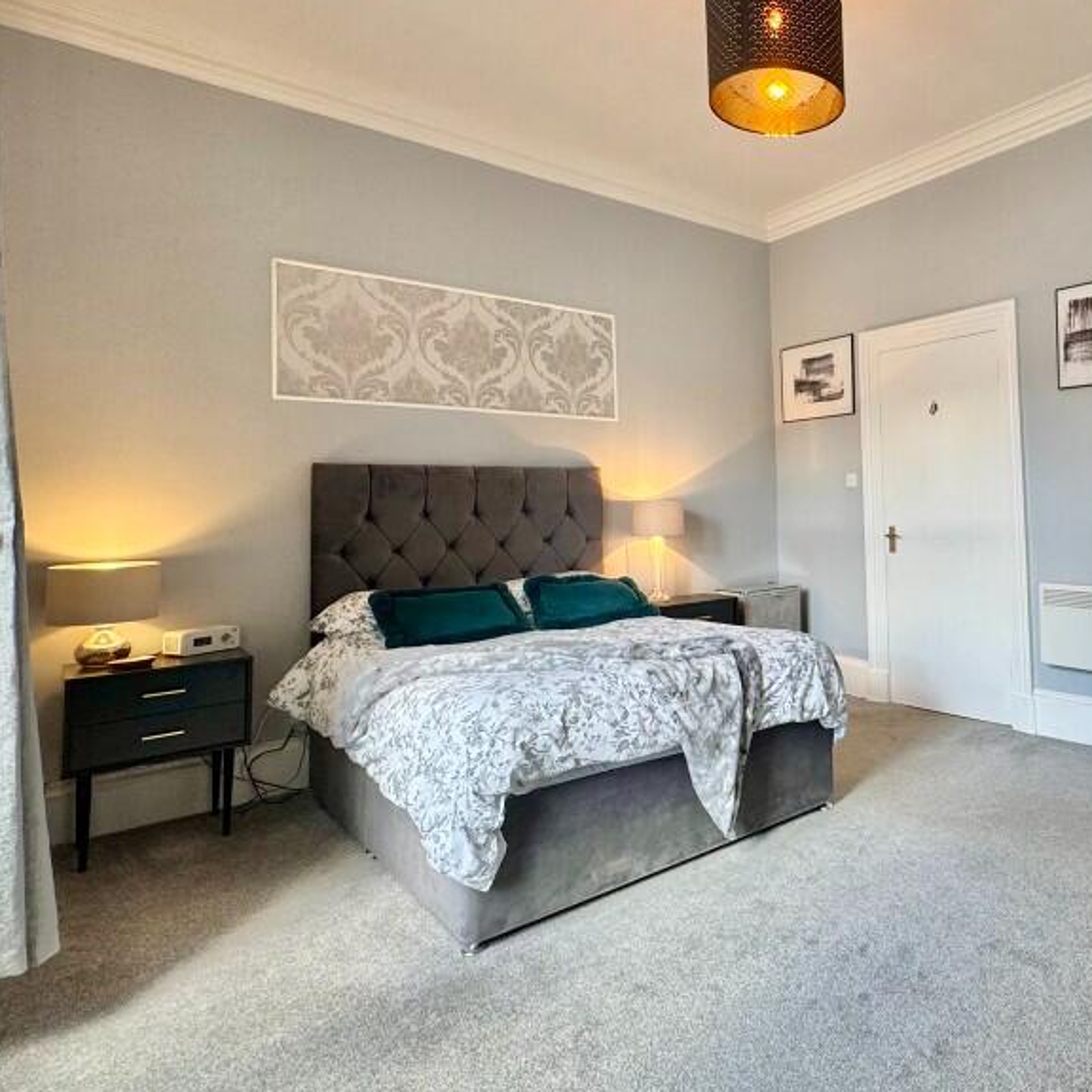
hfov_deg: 63.6
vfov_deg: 69.2
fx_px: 785
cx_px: 874
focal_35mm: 22
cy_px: 464
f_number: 2.2
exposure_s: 1/100
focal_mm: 2.22
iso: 125
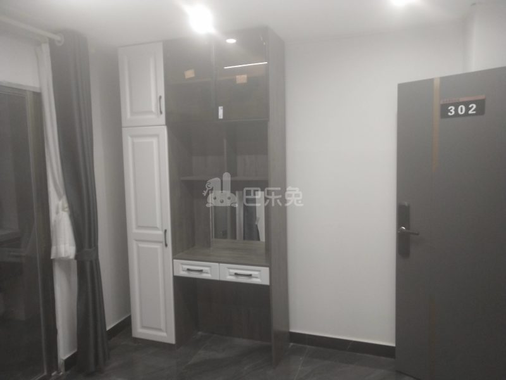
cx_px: 253
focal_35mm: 30
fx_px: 439
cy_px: 190
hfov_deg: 60.0
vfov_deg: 46.8
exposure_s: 1/50
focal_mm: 3.95
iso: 217
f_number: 1.8
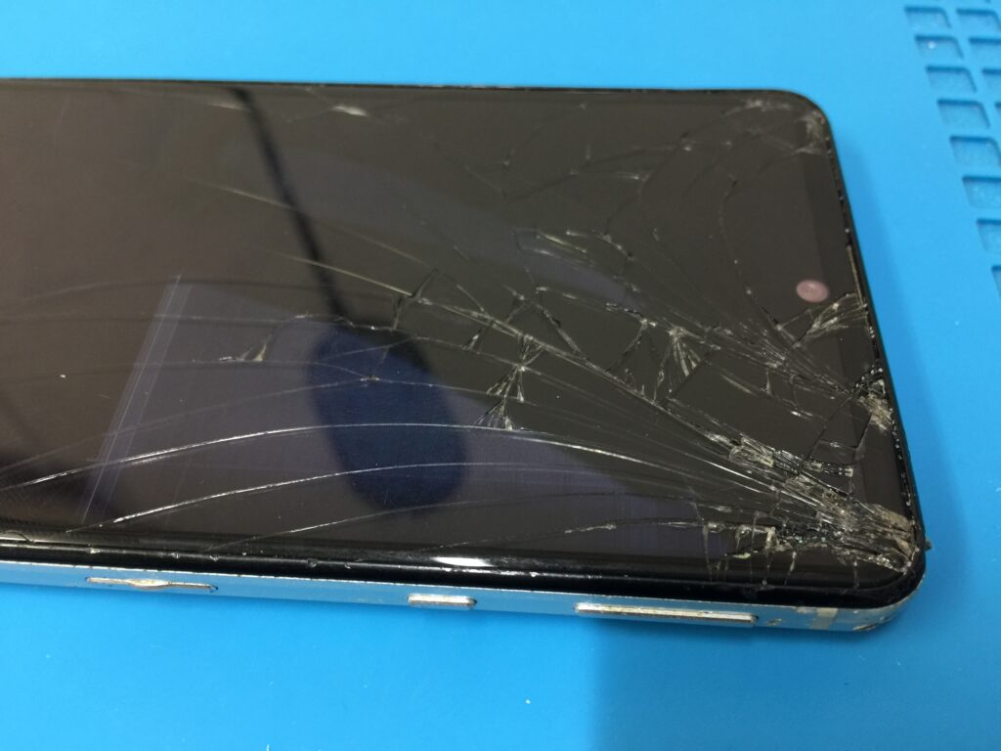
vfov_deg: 48.2
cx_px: 500
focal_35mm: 29
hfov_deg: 61.7
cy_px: 376
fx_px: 839
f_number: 2.2
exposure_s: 1/15
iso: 64
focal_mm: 4.15
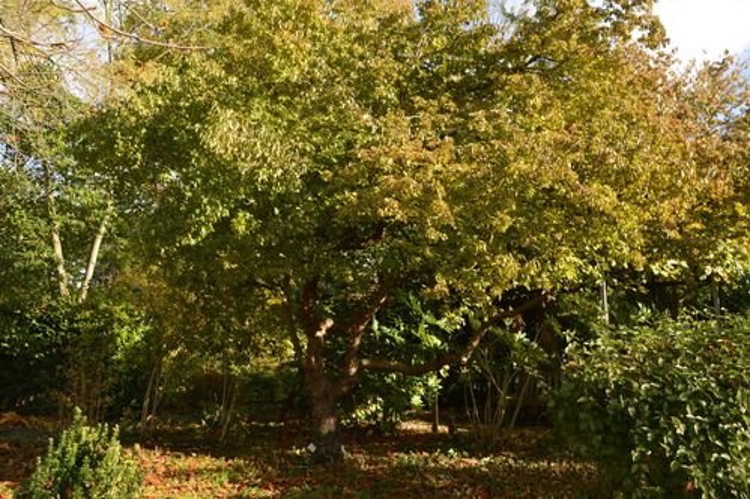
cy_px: 250
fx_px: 656
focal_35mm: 32
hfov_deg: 59.5
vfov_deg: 41.7
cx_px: 375
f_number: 6.3
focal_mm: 21
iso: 100
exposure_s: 1/160
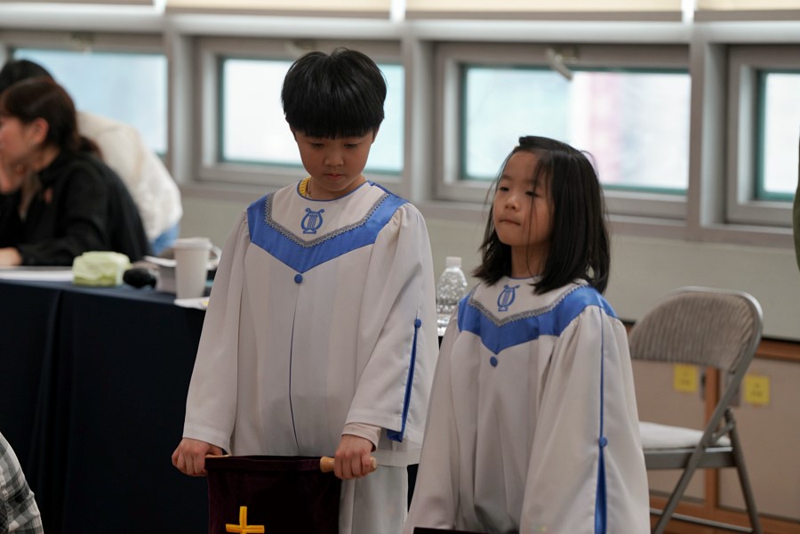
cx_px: 400
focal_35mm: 160
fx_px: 3555
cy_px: 267
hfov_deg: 12.8
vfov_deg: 8.6
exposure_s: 1/200
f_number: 4
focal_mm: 160
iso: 640
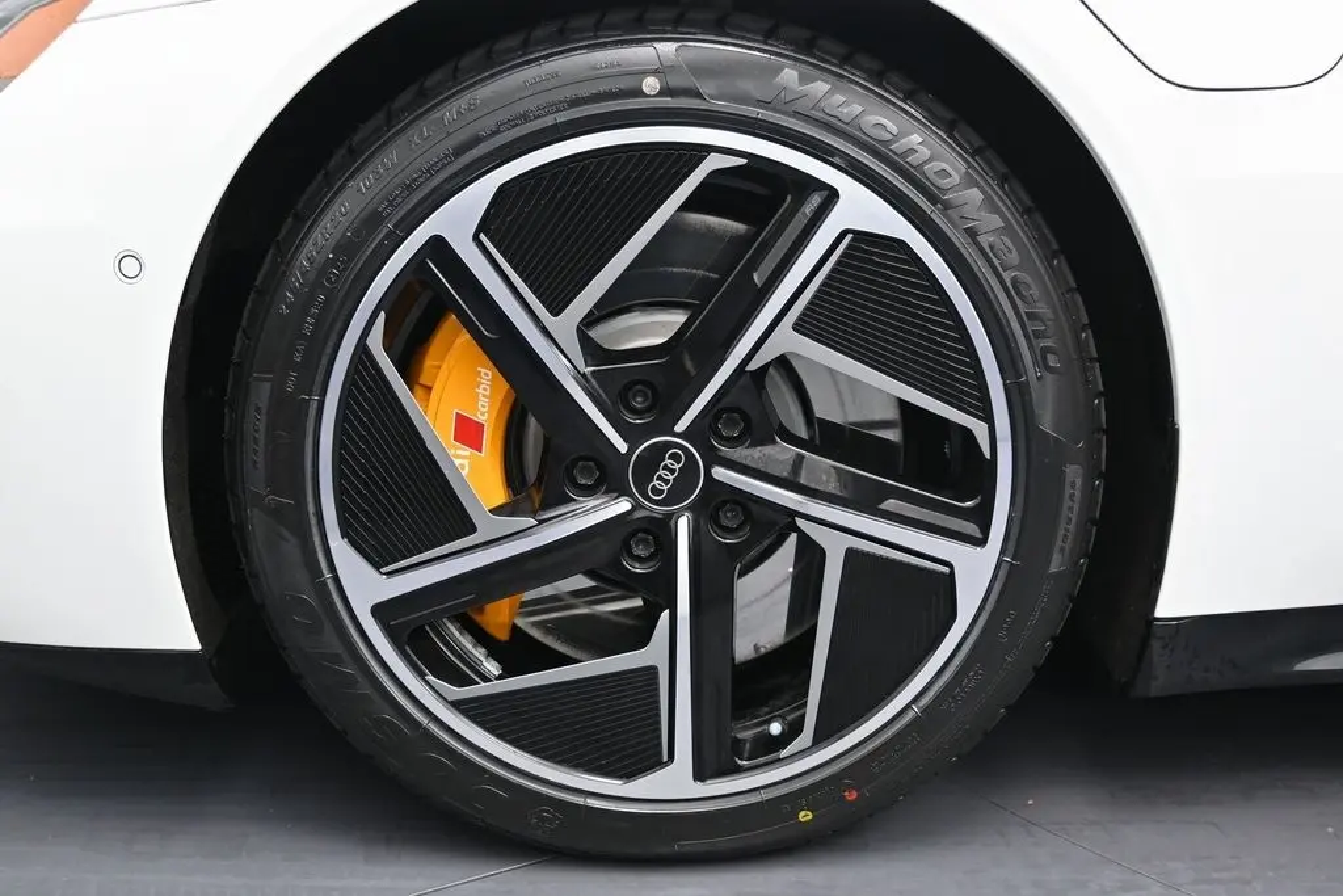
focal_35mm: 38
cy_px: 448
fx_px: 1399
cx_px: 672
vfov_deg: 35.5
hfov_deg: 51.3
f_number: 4.2
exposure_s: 1/125
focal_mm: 25
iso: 640
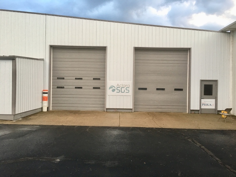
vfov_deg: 48.2
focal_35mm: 29
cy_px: 88
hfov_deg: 61.7
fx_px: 198
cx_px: 118
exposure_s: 1/30
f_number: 2.2
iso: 32
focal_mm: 4.15
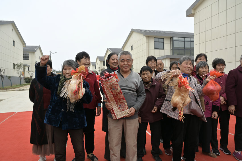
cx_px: 121
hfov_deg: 66.4
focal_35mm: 28
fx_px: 185
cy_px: 80
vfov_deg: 47.1
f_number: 6.3
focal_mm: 27.5
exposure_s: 1/200
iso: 125
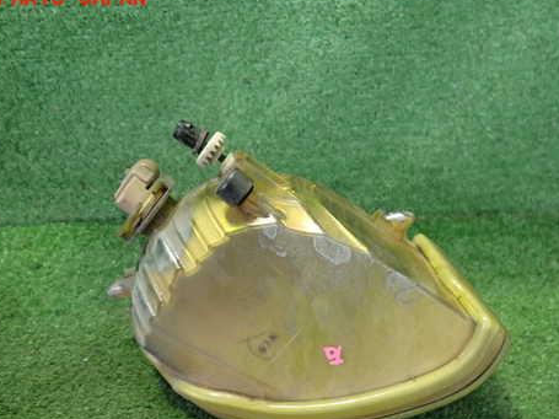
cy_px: 258
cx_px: 291
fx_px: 533
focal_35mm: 33
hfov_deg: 55.3
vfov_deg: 42.6
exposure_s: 1/30
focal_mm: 4.5
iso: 500
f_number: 2
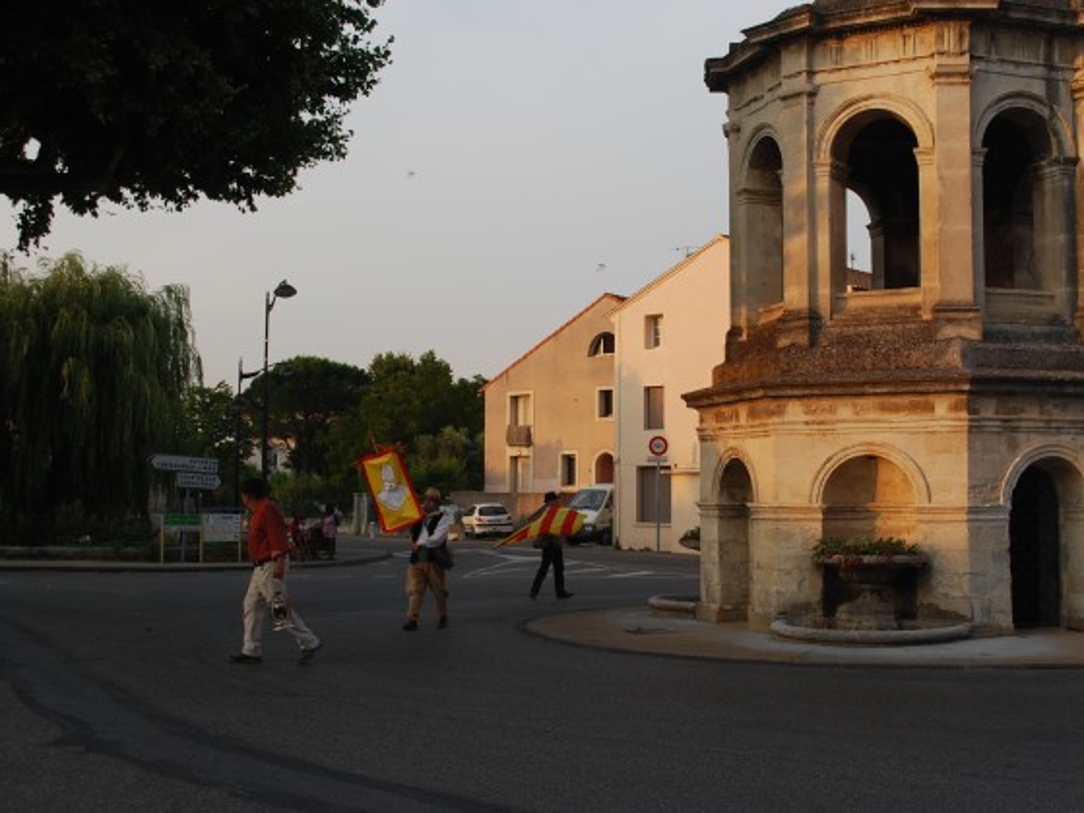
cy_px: 406
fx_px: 1346
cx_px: 611
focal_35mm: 43
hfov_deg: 43.8
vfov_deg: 33.6
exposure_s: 1/125
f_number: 5.6
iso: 100
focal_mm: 26
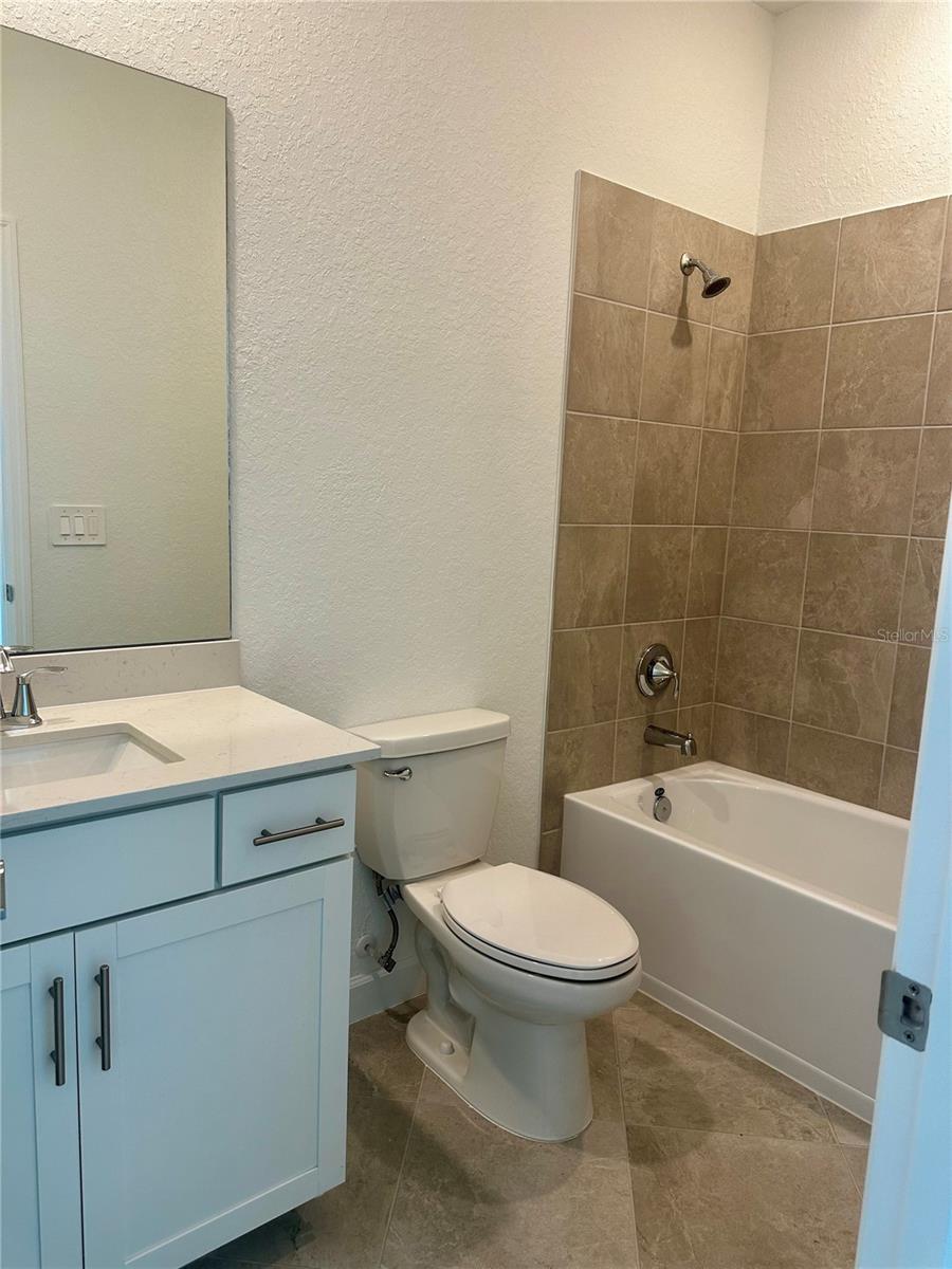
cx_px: 476
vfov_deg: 71.6
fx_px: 880
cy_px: 634
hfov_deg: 56.8
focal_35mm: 24
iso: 125
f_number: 1.78
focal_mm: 6.86
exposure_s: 1/120
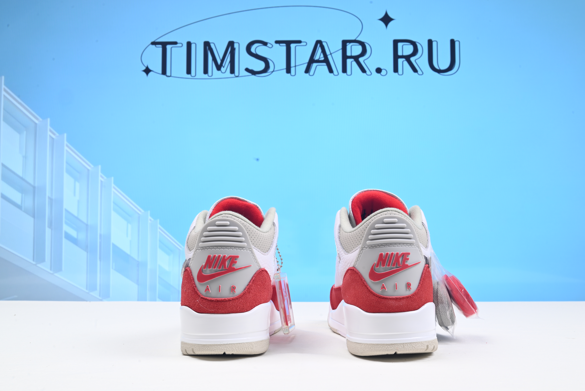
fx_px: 666
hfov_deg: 47.4
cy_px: 196
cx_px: 292
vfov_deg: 32.7
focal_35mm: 41
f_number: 16
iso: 100
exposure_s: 1/2
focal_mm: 41
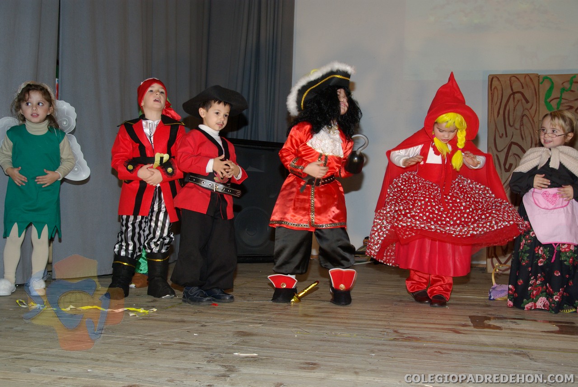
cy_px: 194
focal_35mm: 42
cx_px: 289
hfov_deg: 46.3
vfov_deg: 32.0
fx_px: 675
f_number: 5.6
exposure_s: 1/45
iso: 400
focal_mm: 28
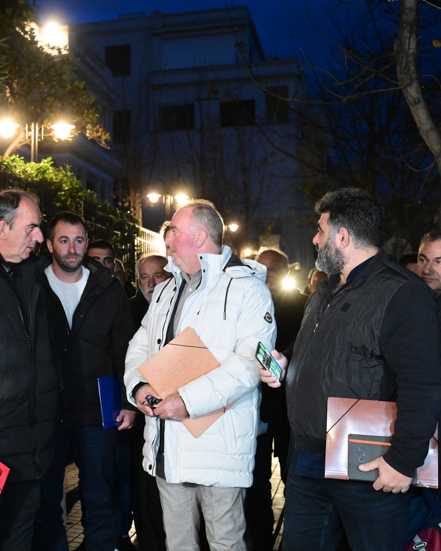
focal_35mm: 54
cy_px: 277
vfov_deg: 34.7
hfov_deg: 27.4
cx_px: 73
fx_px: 881
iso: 8000
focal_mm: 38
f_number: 4
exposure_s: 1/160
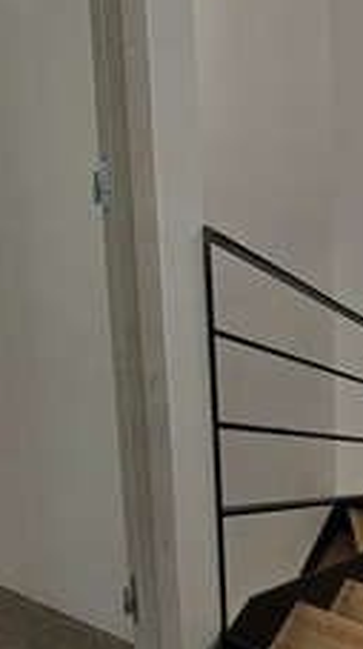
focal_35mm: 30
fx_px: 515
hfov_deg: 30.8
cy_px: 106
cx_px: 466
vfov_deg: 58.1
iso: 50
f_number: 2.2
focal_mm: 2.2
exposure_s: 1/113
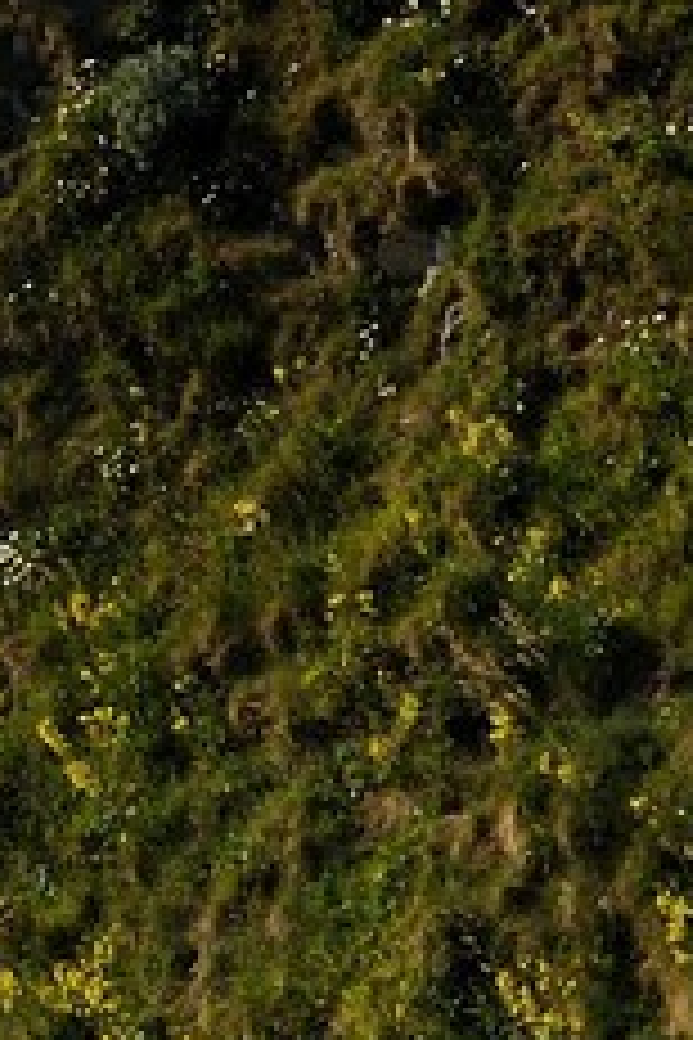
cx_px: -1516
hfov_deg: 5.2
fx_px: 7189
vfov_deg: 8.2
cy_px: -135
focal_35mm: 249
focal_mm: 36
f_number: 11
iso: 200
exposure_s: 1/250
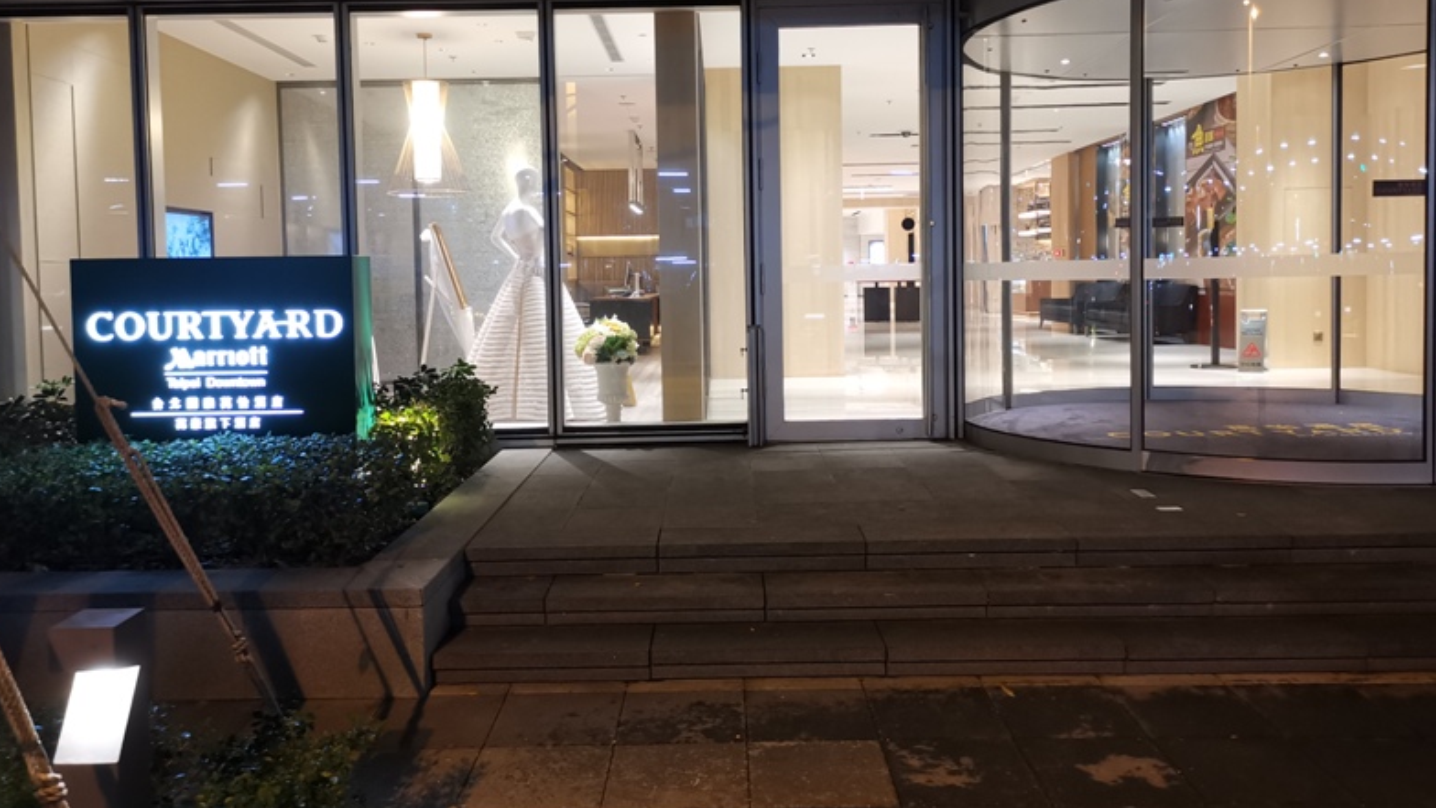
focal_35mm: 30
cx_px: 705
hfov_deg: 64.3
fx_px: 1142
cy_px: 319
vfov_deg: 38.8
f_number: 1.8
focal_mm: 5.58
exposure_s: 1/30
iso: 400
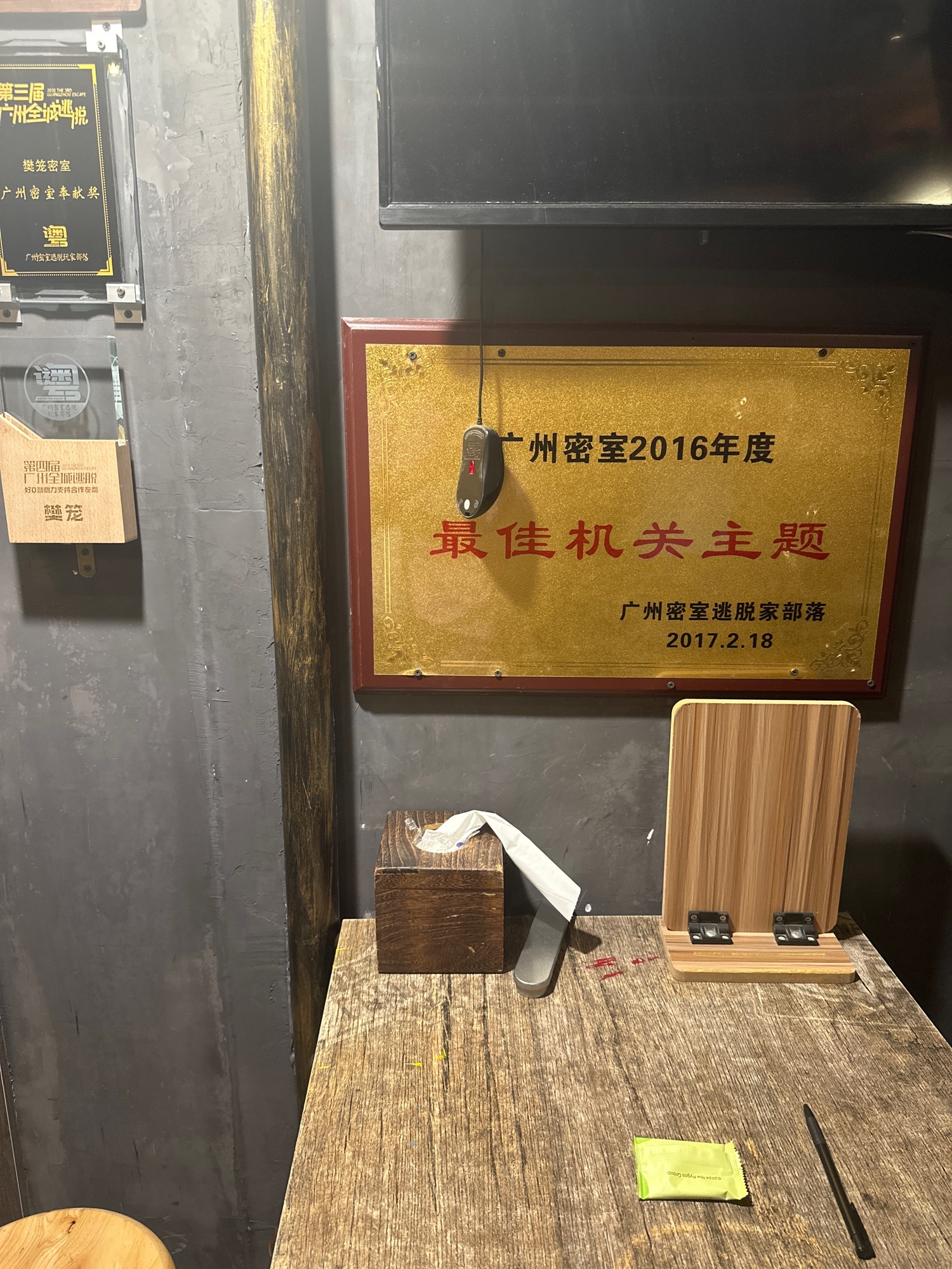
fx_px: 880
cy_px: 634
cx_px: 476
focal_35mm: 24
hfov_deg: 56.8
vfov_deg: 71.6
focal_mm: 6.86
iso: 250
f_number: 1.78
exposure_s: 1/50
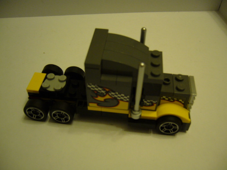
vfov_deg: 40.7
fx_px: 230
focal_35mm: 35
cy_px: 85
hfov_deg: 52.6
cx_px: 114
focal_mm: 5.8
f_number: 2.8
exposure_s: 1/15
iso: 200
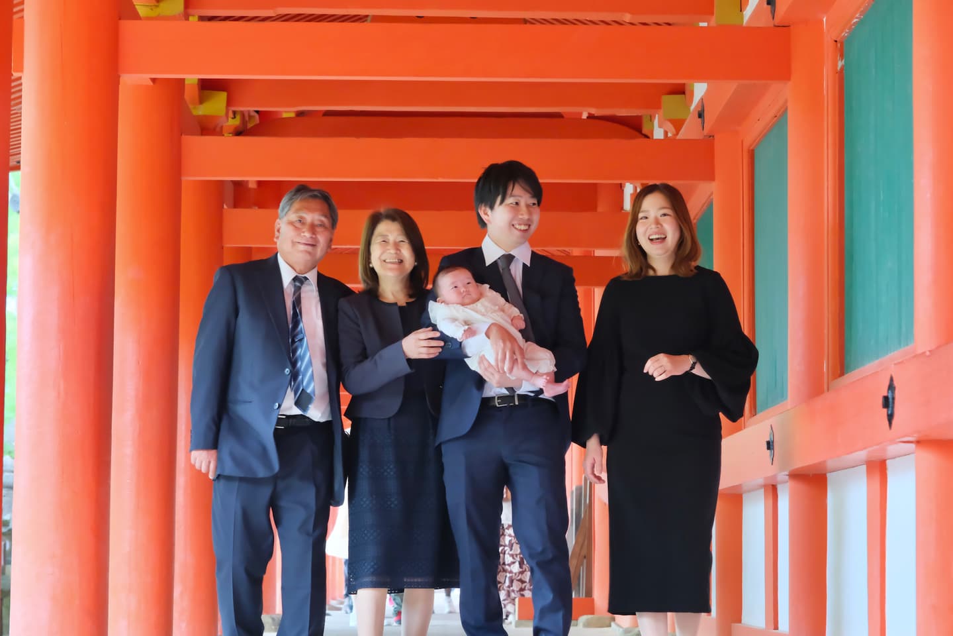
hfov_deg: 17.1
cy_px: 318
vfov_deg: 11.4
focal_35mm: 120
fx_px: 3176
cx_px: 476
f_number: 6.4
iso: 3200
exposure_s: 1/60
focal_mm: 80
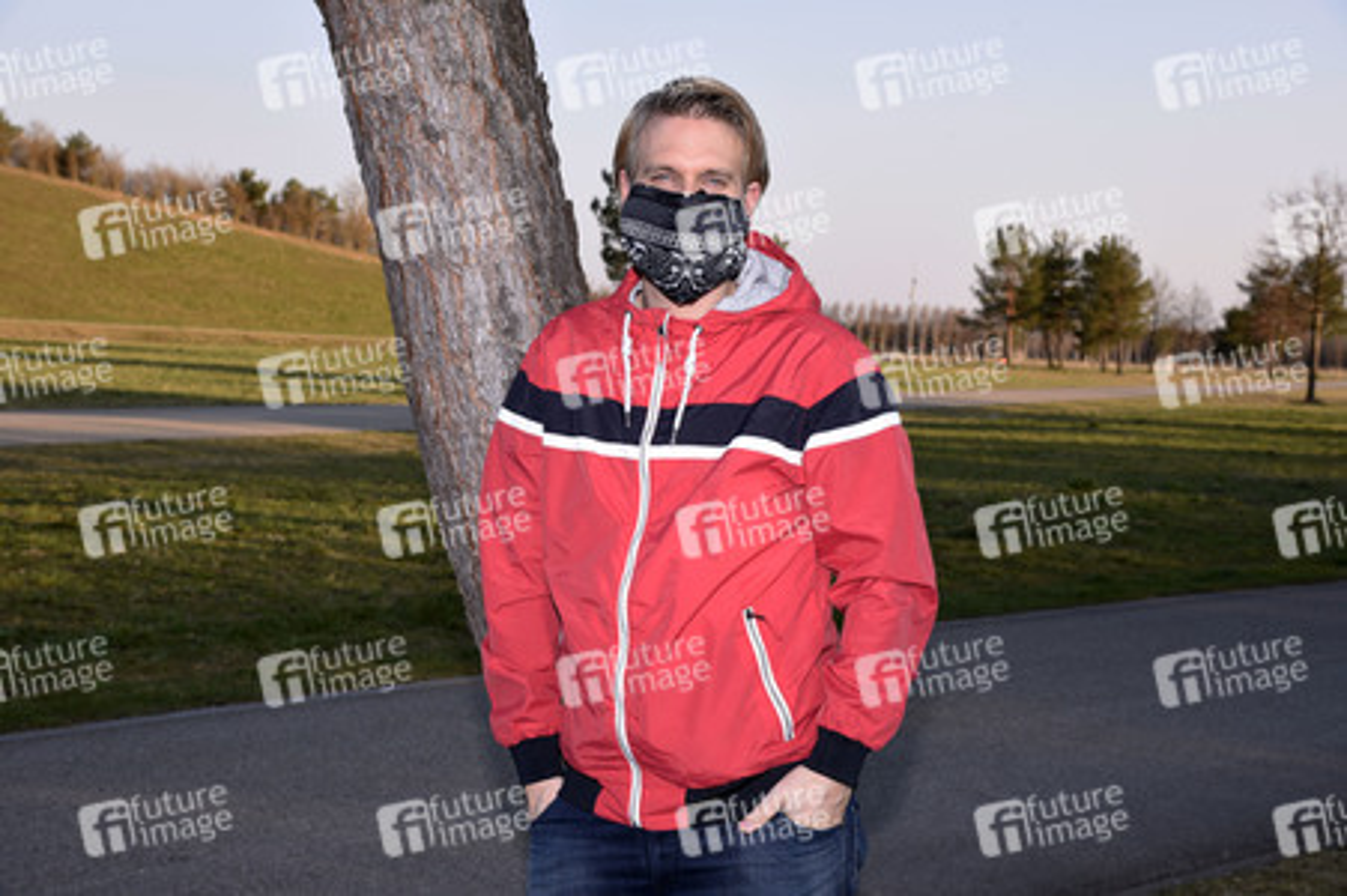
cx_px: 674
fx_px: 2169
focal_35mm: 58
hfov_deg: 34.5
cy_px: 448
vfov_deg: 23.3
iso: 400
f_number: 9
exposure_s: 1/160
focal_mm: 58
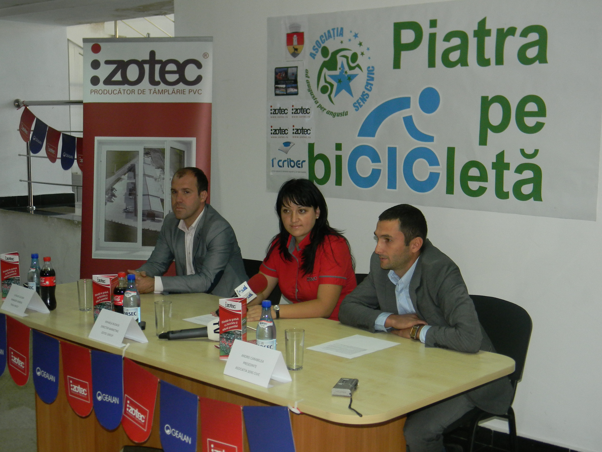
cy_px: 226
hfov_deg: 40.4
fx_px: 817
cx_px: 301
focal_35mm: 47
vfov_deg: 30.9
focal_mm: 8.6
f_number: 3.9
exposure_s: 1/30
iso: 200
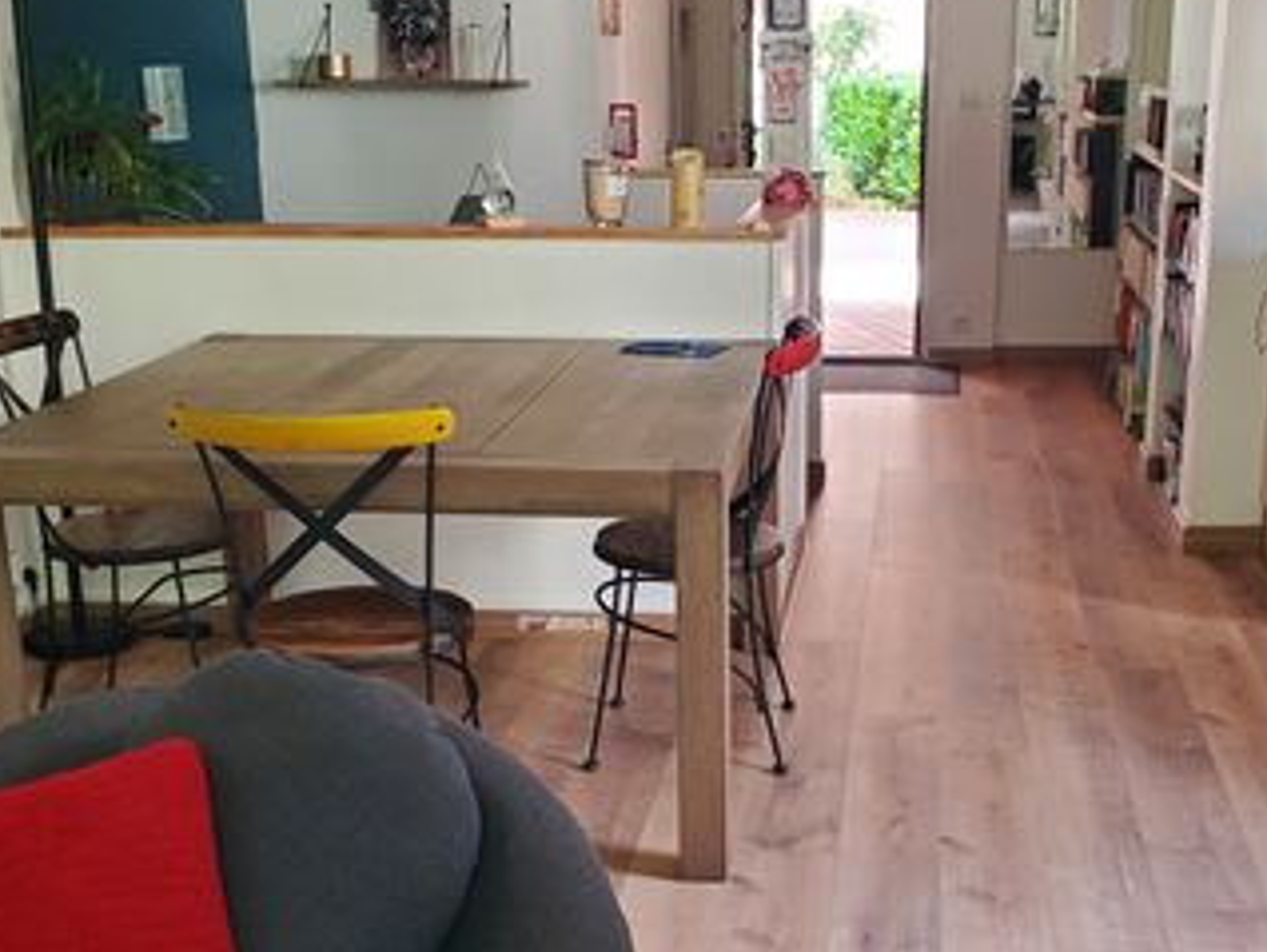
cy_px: 645
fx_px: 1795
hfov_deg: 38.8
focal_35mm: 49
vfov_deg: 29.5
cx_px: 721
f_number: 2.4
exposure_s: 1/60
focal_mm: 4.3
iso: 250
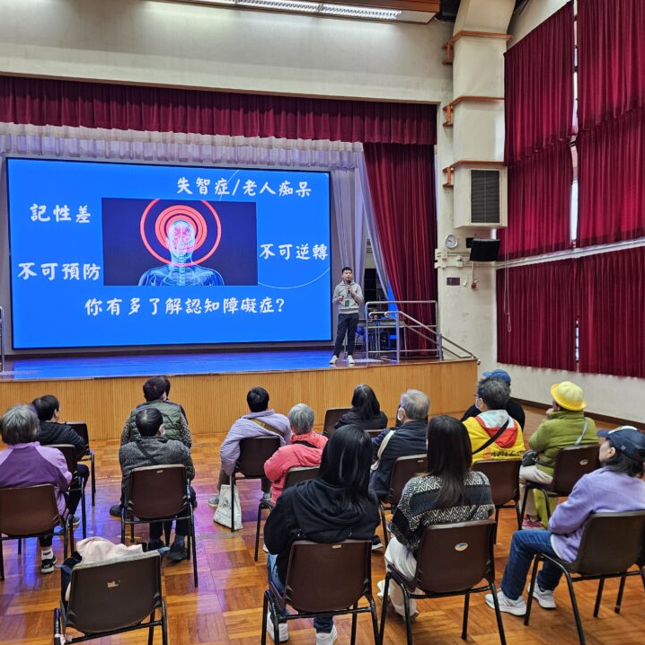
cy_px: 340
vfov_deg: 55.6
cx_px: 287
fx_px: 611
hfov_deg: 55.5
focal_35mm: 29
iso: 250
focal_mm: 5.4
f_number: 1.8
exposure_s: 1/100
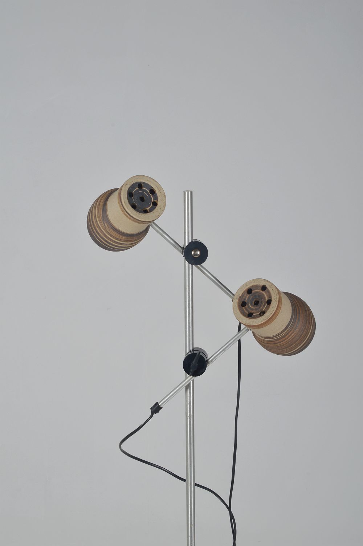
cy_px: 273
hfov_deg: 28.0
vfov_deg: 41.1
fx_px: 727
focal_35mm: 48
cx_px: 182
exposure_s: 1/125
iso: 100
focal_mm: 32
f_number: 22
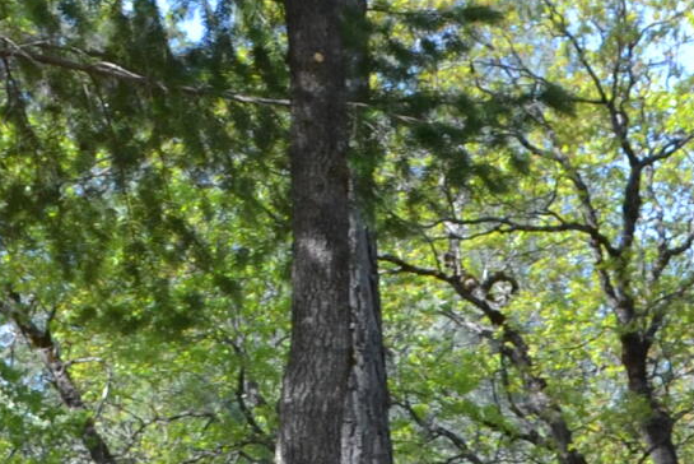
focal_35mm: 165
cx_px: 168
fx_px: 3182
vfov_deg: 8.3
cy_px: 168
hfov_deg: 12.4
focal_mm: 20
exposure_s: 1/125
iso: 125
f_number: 5.6
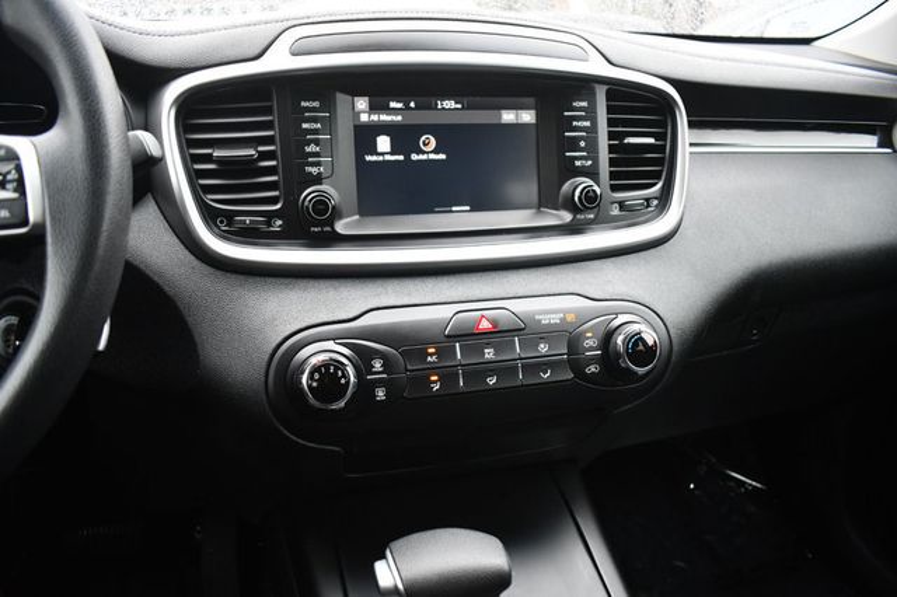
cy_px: 298
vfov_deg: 47.9
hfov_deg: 67.4
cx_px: 448
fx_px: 672
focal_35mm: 27
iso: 2000
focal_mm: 18
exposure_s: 1/125
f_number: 3.5
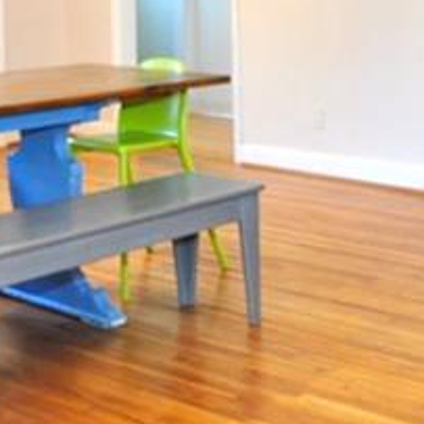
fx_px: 1067
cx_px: 445
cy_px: -80
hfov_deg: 21.5
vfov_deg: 21.0
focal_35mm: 77
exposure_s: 1/60
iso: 640
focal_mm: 12
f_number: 4
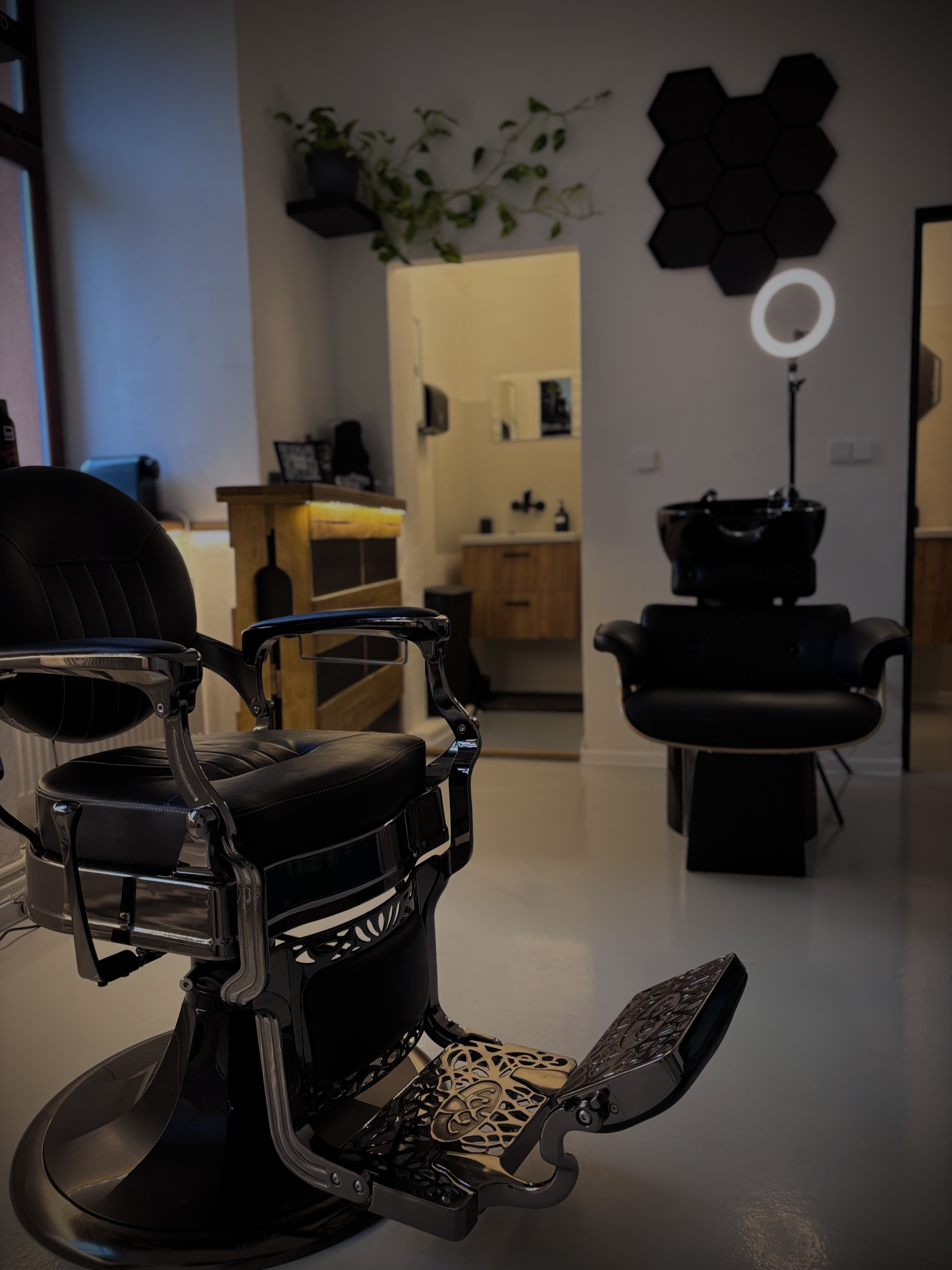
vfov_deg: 67.3
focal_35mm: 26
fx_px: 953
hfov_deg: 53.1
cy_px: 635
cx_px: 476
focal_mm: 5.96
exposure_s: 1/50
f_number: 1.6
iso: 100
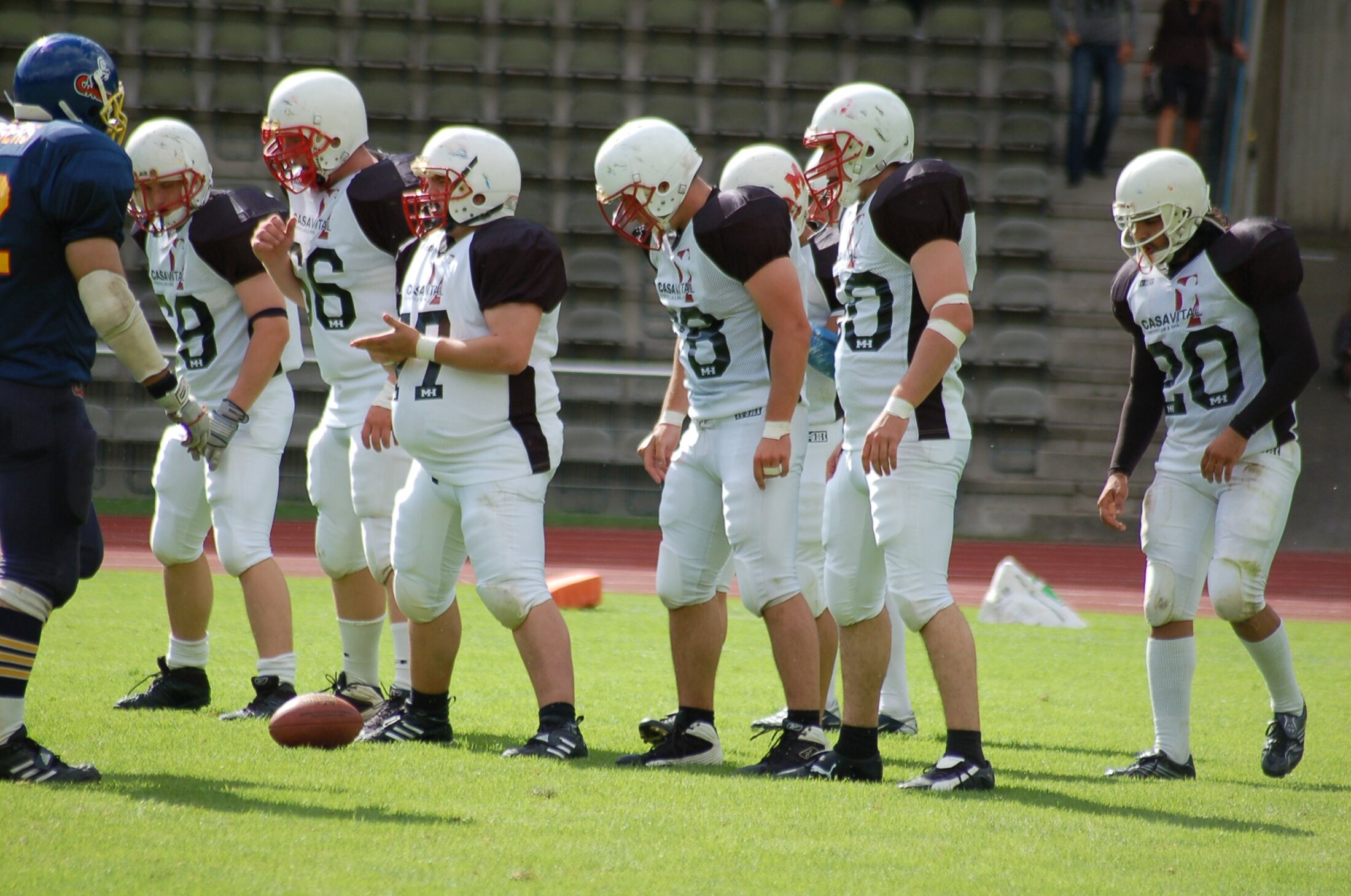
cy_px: 448
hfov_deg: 6.3
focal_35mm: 330
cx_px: 676
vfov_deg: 4.1
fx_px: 12361
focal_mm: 220
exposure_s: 1/1000
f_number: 5.3
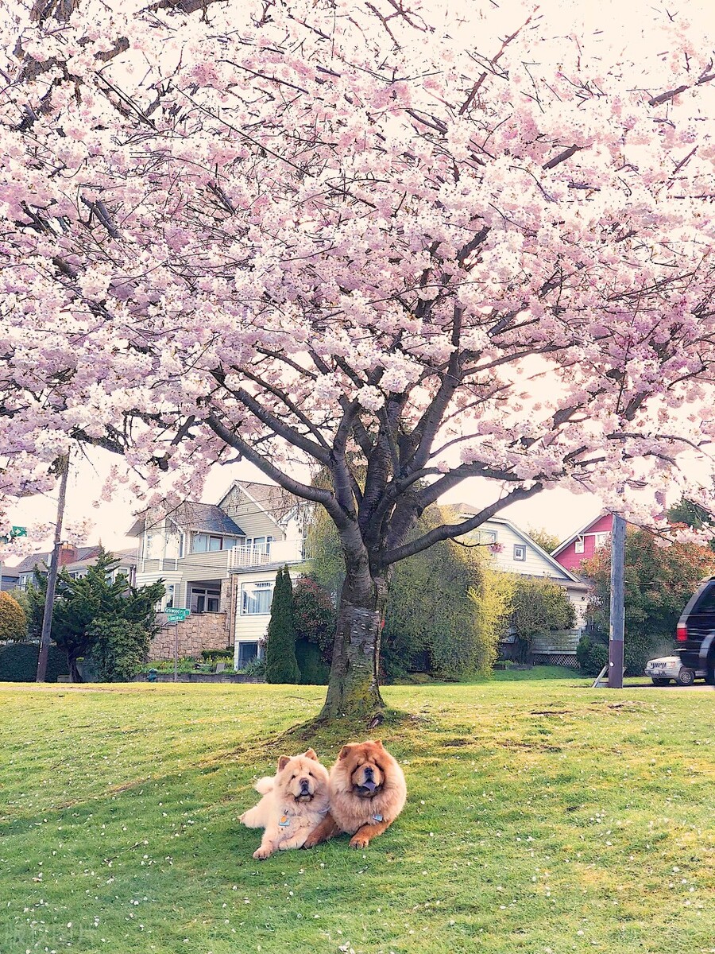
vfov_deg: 36.8
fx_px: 1432
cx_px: 358
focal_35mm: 52
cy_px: 477
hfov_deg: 28.0
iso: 16
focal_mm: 6
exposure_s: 1/60
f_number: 2.4
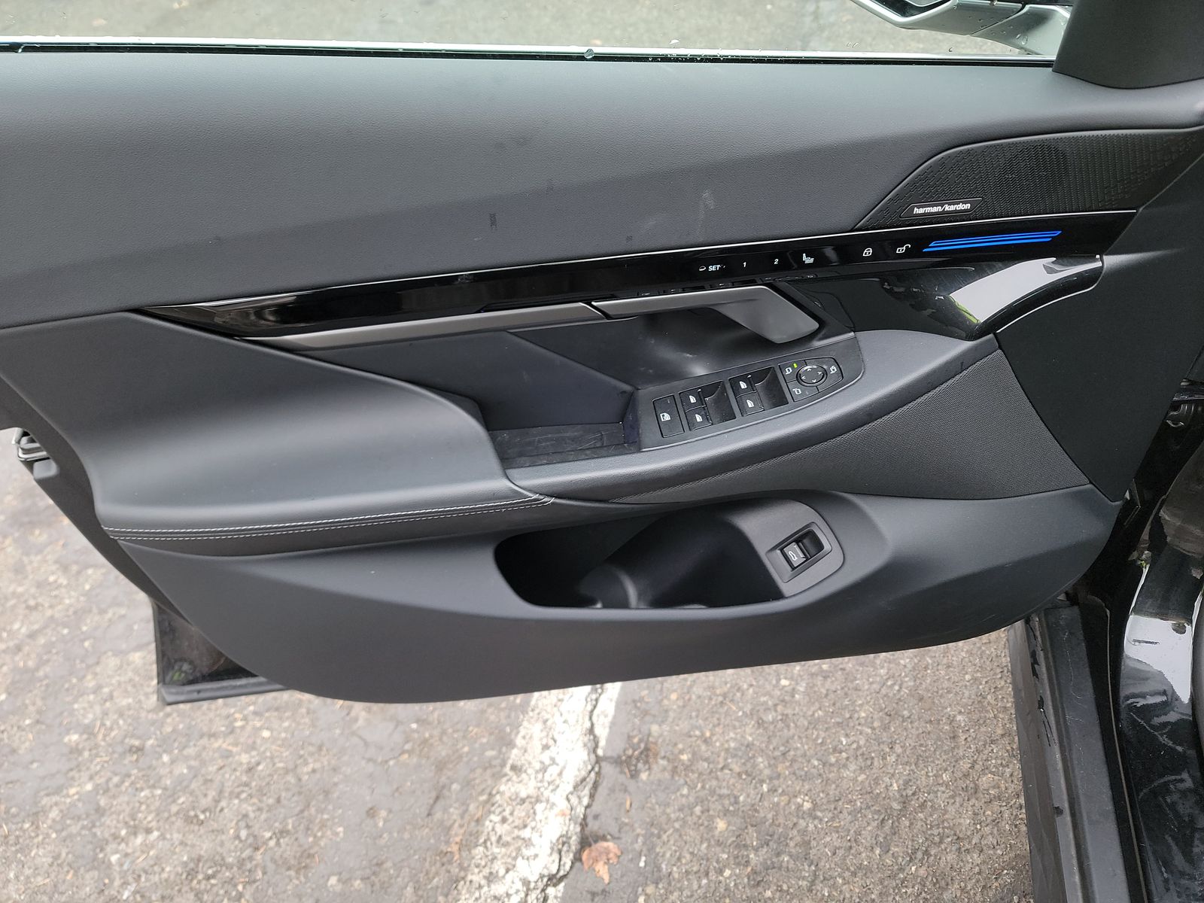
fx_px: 835
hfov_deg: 71.6
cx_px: 602
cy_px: 452
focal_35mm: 24
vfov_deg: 56.8
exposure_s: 1/59
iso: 177
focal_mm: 6.7
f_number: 1.8
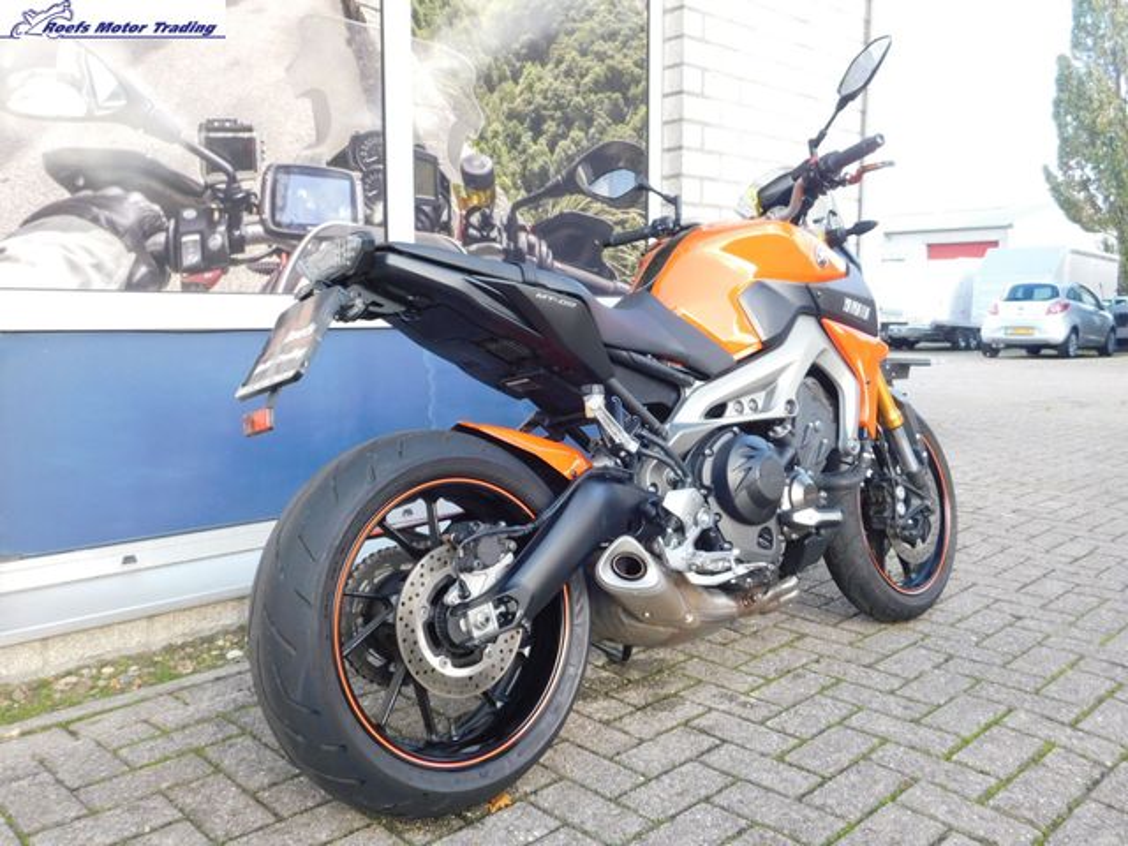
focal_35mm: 30
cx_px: 564
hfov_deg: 60.0
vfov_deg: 46.8
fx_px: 978
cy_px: 423
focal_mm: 5.3
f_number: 3.2
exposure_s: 1/100
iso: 125
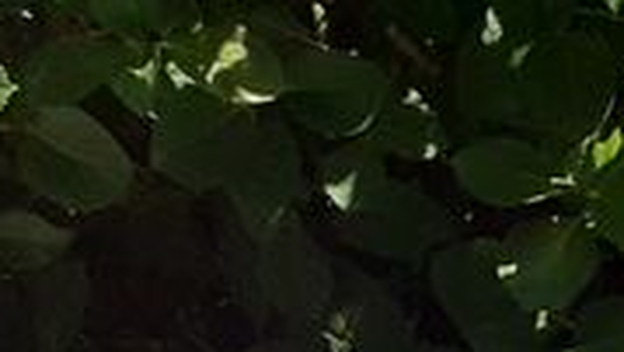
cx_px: 1576
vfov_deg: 6.9
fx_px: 2716
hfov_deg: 10.8
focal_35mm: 164
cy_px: 889
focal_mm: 3.6
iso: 40
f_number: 1.9
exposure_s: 1/3185
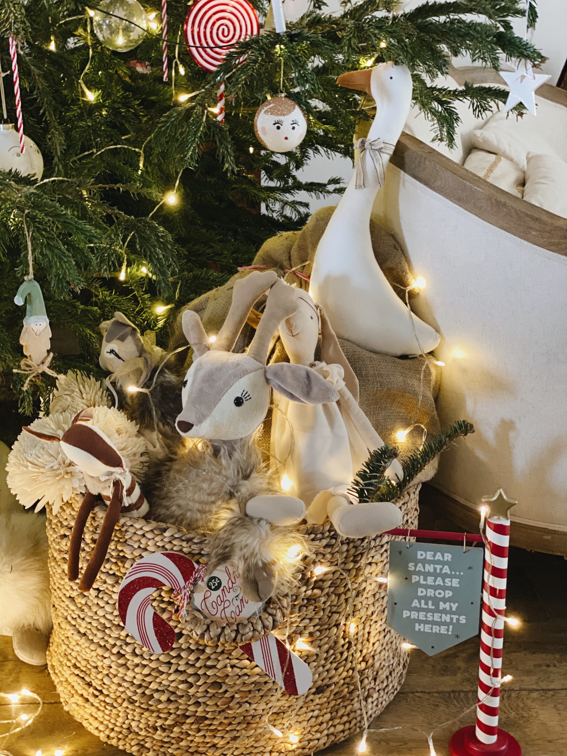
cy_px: 378
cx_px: 284
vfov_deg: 36.8
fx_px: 1136
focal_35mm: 52
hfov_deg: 28.0
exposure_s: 1/20
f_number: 2
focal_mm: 6
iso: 400
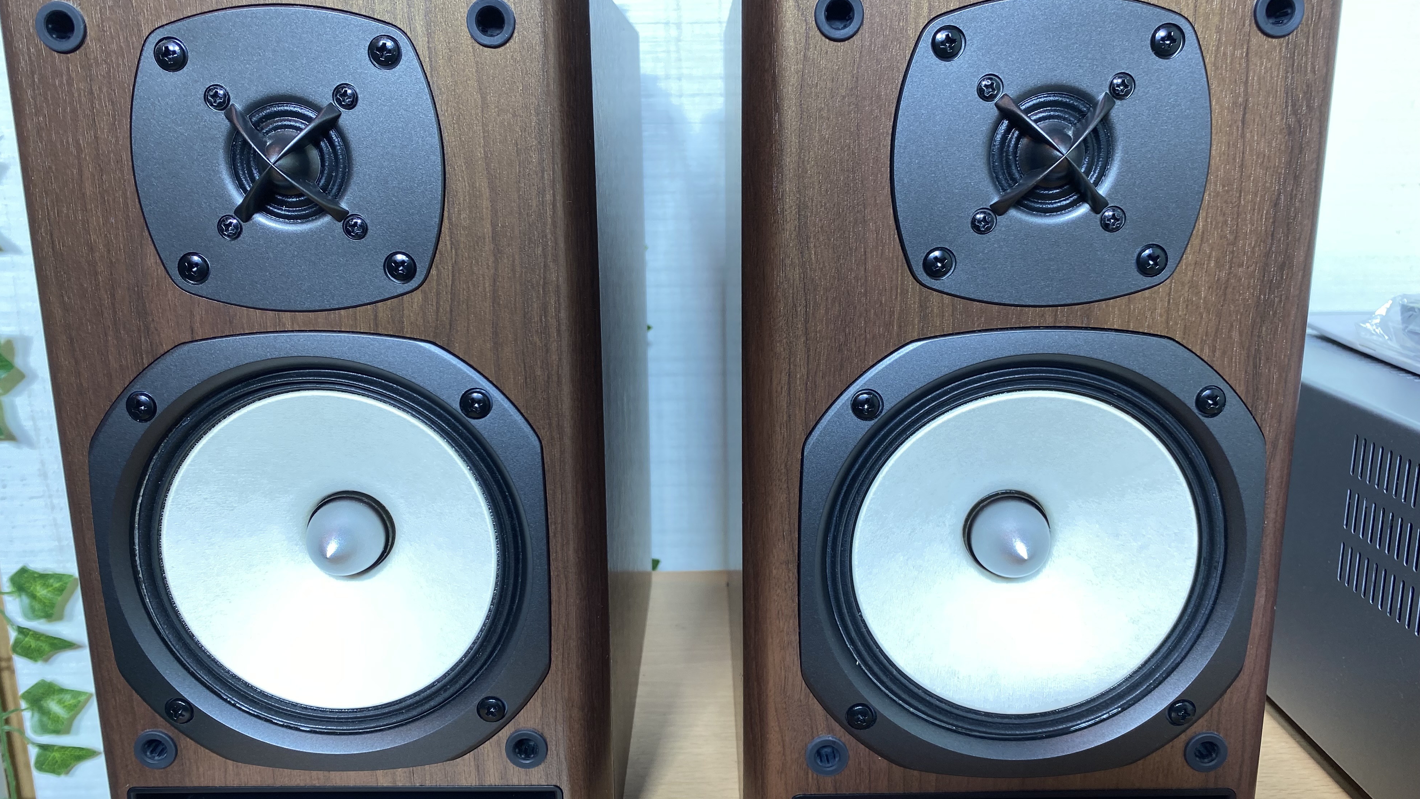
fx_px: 1092
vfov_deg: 40.2
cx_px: 694
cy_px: 393
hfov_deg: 66.1
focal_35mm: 29
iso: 32
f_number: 1.8
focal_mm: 4.25
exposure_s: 1/103
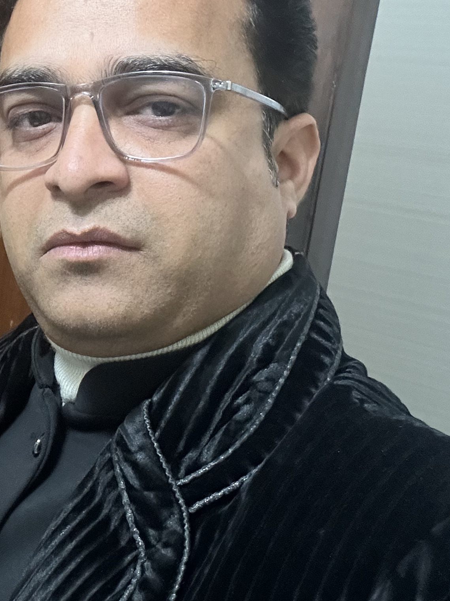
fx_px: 1057
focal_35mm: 61
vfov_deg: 31.5
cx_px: 59
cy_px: 205
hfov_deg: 23.5
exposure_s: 1/50
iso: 320
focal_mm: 2.69
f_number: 1.9
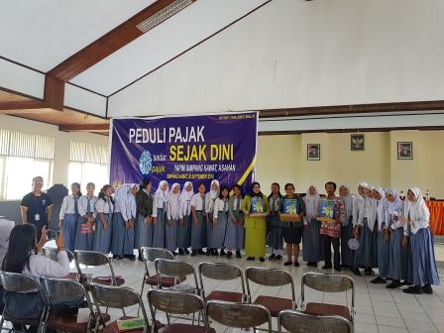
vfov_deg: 53.1
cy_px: 166
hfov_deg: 67.3
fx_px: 333
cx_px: 222
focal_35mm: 26
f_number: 1.7
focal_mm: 4.2
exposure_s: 1/60
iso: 125
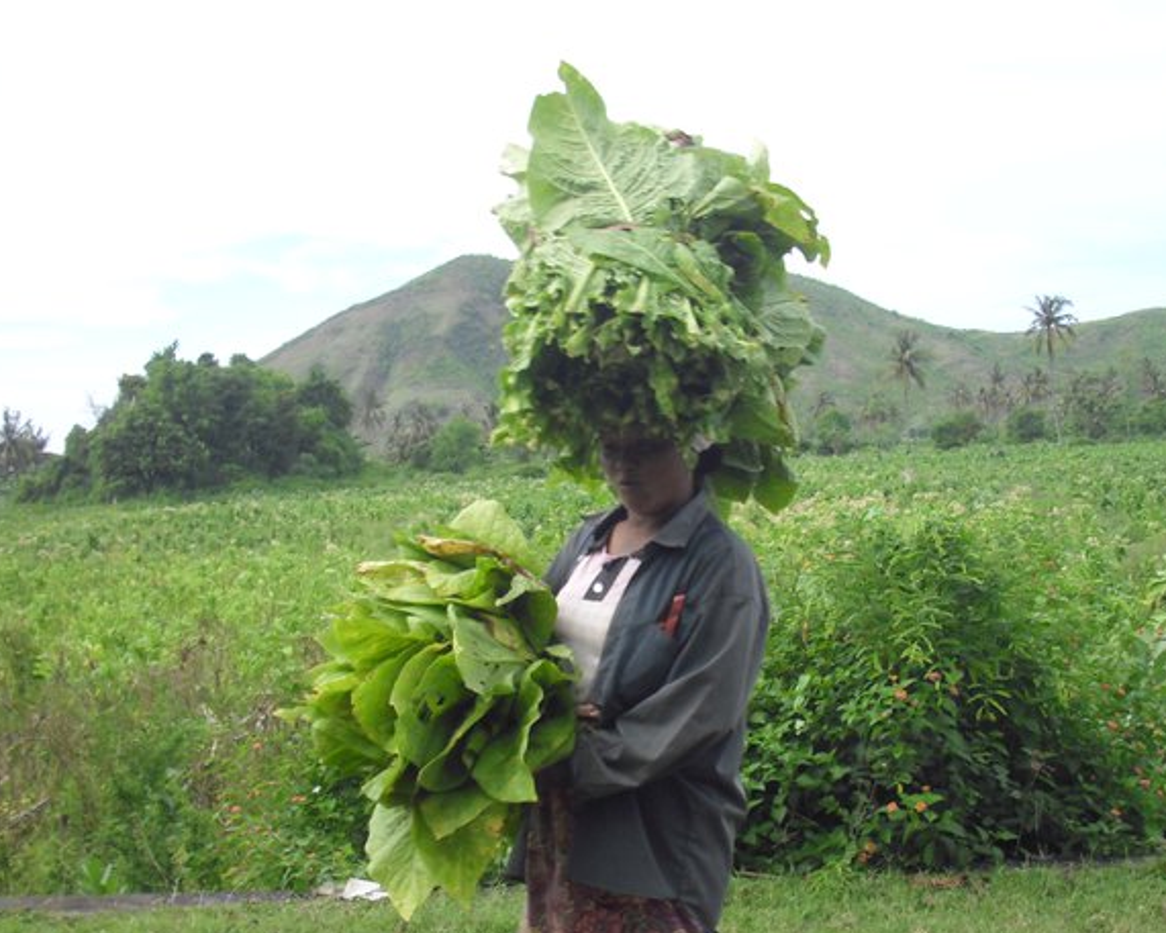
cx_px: 672
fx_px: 1795
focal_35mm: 52
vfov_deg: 29.0
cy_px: 578
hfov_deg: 35.9
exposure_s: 1/125
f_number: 8
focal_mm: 6.2
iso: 100
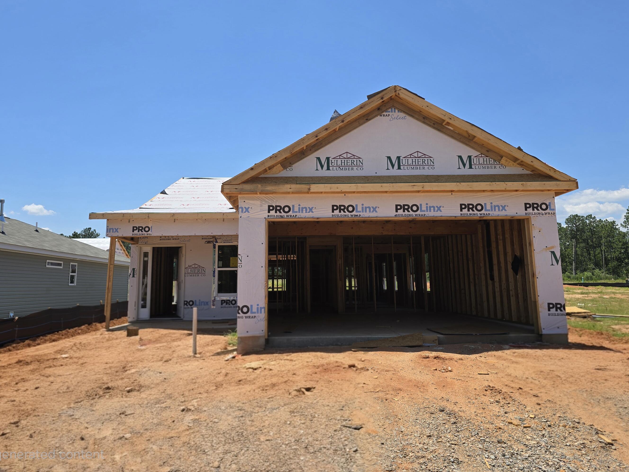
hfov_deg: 67.3
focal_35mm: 26
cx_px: 306
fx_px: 472
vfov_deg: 52.9
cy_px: 206
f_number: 1.7
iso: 12
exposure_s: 1/1000
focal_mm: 6.3
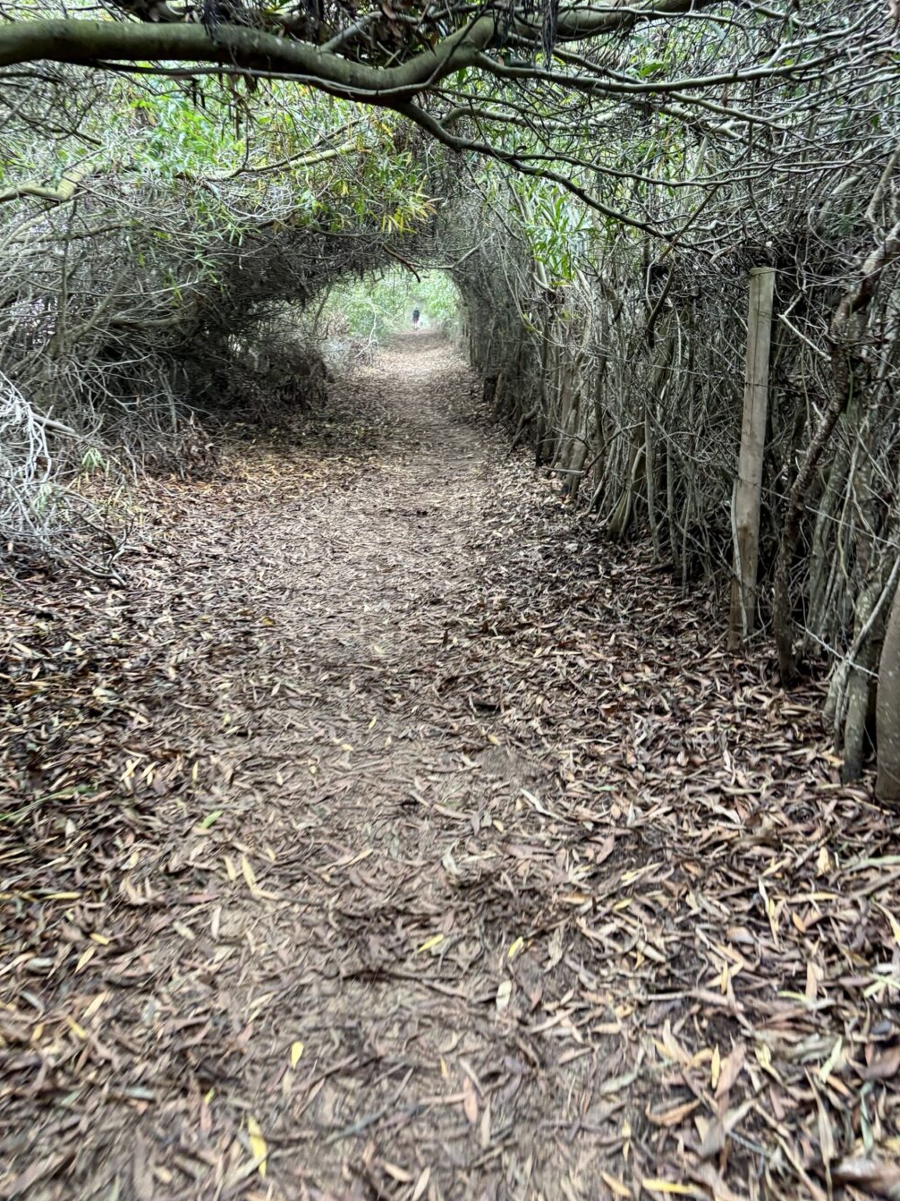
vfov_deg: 58.4
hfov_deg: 45.3
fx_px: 1075
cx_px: 387
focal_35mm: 31
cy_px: 611
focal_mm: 5.96
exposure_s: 1/60
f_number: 1.6
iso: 200
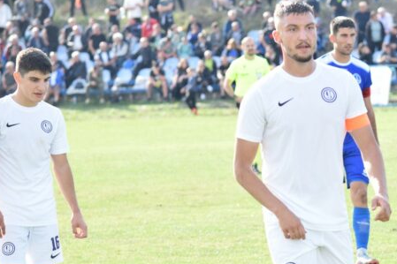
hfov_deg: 7.1
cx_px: 301
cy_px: 137
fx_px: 3205
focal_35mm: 291
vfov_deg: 4.7
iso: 800
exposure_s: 1/800
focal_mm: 125
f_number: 5.6
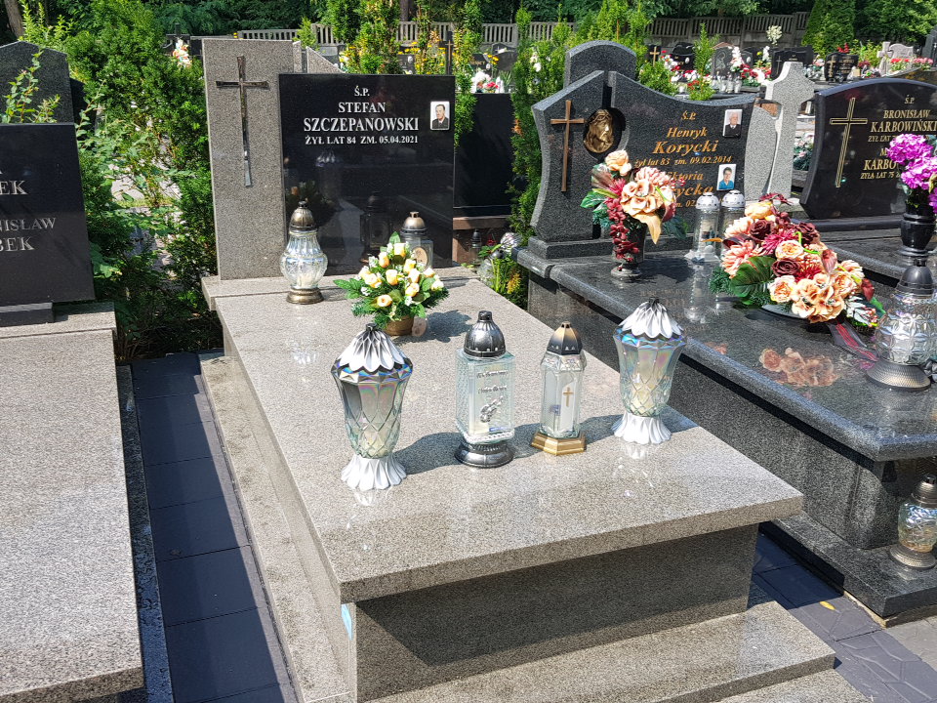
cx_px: 468
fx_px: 704
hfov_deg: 67.3
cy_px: 352
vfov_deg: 53.1
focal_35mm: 26
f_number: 1.7
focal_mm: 4.2
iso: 40
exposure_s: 1/1020
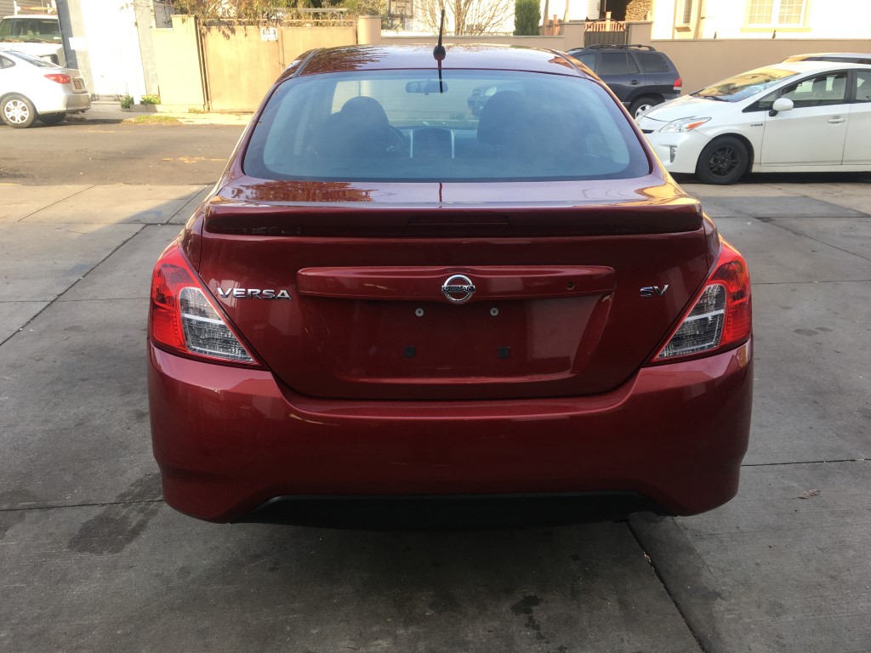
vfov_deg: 48.2
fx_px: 730
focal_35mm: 29
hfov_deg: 61.7
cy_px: 326
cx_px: 436
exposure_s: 1/215
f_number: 2.2
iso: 25
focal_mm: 4.15
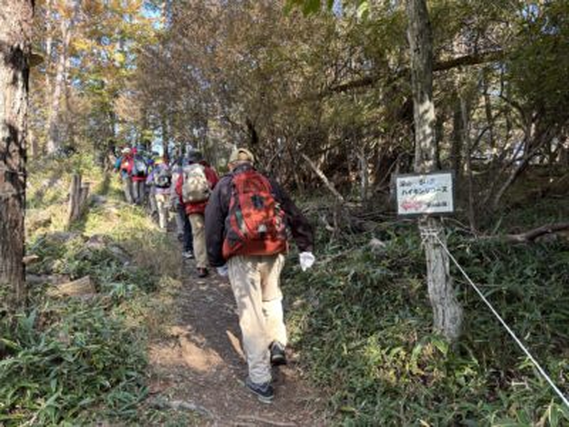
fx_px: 427
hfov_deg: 67.3
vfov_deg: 53.1
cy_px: 214
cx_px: 284
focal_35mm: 26
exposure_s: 1/121
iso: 50
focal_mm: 5.96
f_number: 1.6
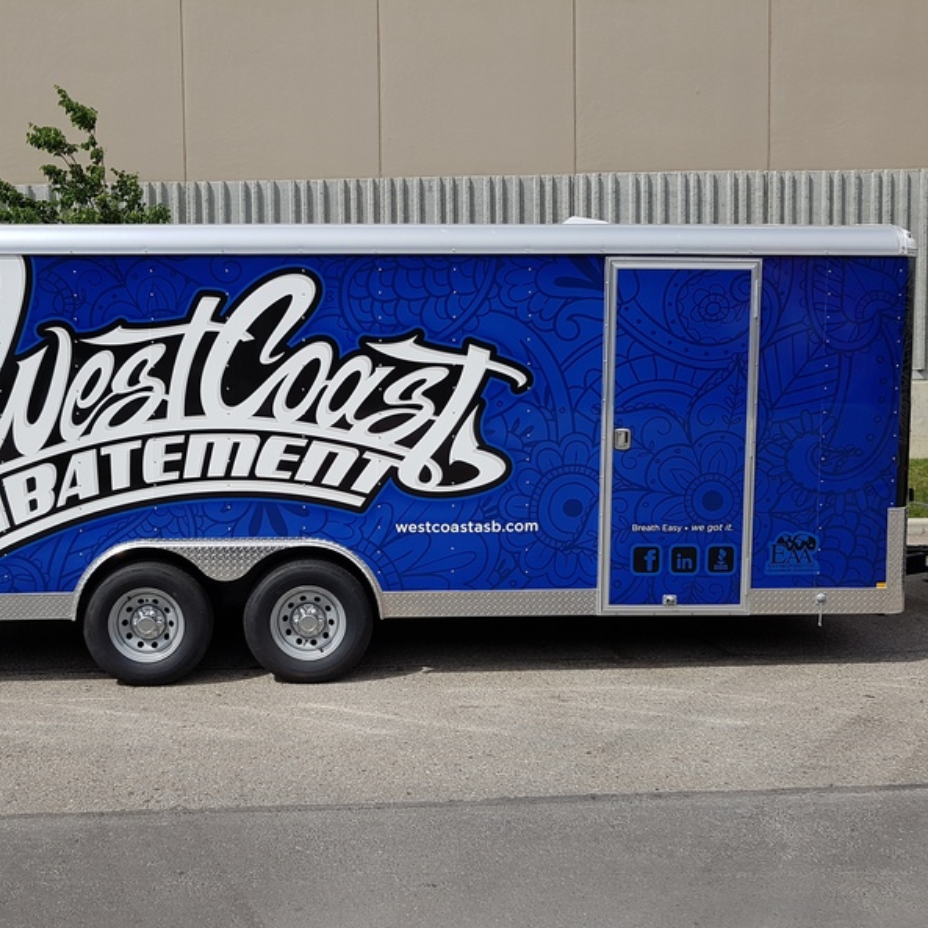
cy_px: 463
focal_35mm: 31
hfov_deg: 51.9
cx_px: 336
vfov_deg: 52.5
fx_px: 940
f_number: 1.7
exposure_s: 1/3536
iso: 50
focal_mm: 4.2
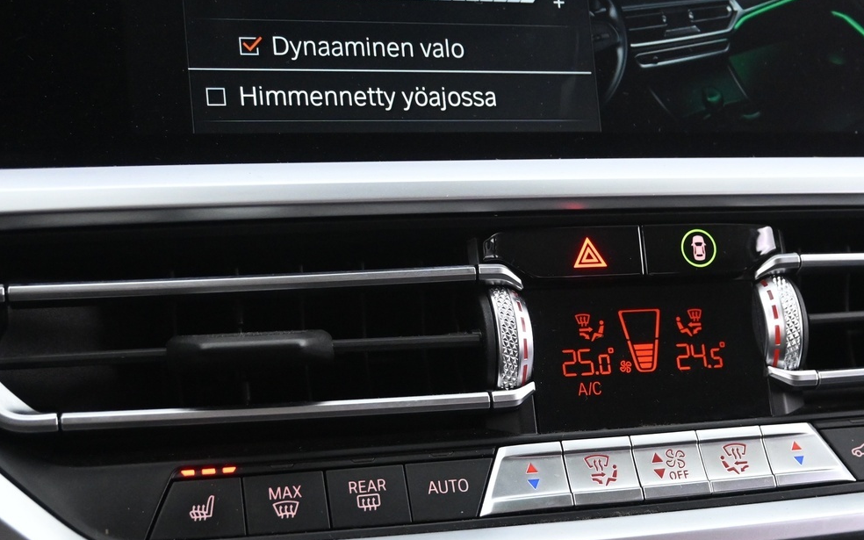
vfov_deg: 24.1
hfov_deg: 37.9
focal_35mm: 53
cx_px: 570
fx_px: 1244
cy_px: 443
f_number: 4
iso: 2500
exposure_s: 1/15
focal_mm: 21
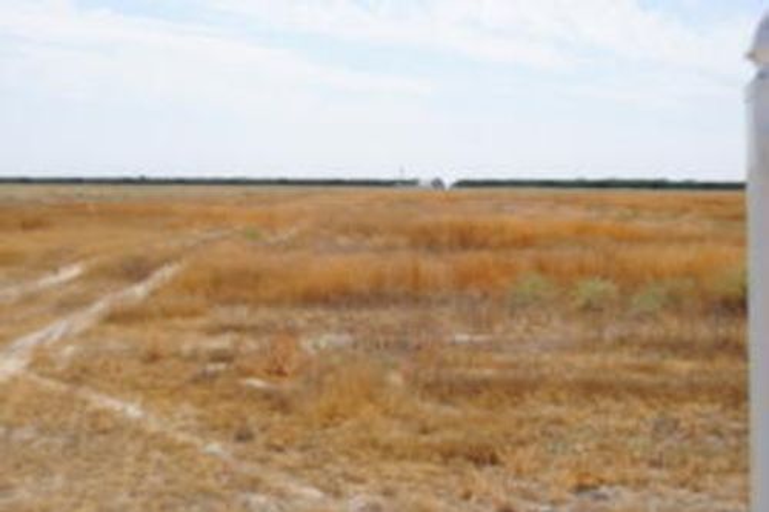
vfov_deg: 25.7
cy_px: 256
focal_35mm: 52
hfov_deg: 37.9
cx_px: 384
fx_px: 1121
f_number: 9
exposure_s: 1/320
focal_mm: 35
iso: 100
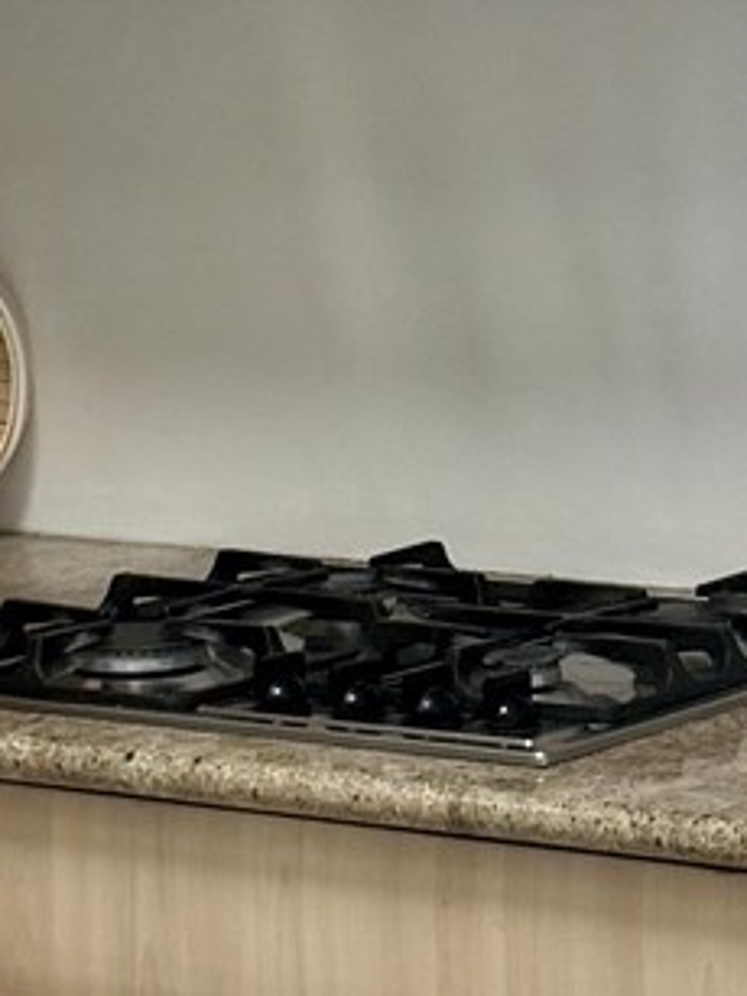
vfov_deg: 11.0
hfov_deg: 8.2
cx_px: 533
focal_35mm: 180
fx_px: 5183
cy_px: 282
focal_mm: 6.76
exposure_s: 1/120
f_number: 1.78
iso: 125
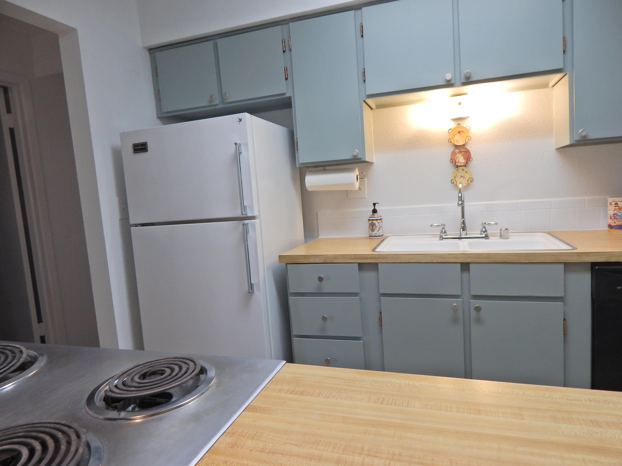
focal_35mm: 22
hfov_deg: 76.4
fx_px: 395
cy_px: 233
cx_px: 311
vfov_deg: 61.1
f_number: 3
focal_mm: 4
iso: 125
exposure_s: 1/40
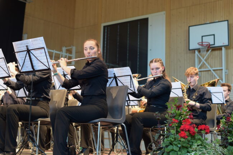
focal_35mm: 50
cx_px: 116
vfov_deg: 27.0
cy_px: 78
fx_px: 324
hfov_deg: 39.6
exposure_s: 1/60
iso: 1000
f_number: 3.5
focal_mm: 50
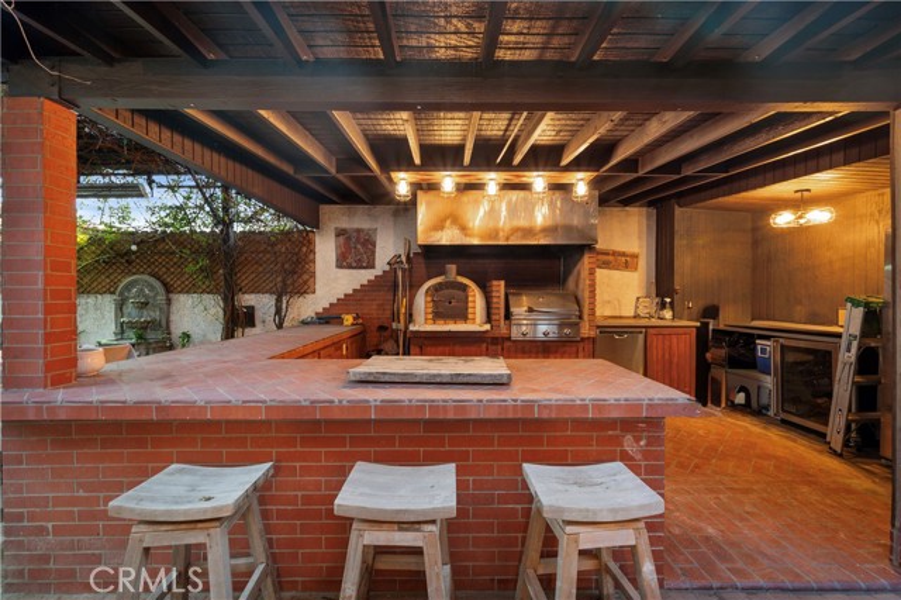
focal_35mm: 14
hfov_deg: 104.3
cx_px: 450
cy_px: 300
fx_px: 350
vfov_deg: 81.1
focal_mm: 14
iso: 100
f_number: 8
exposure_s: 10
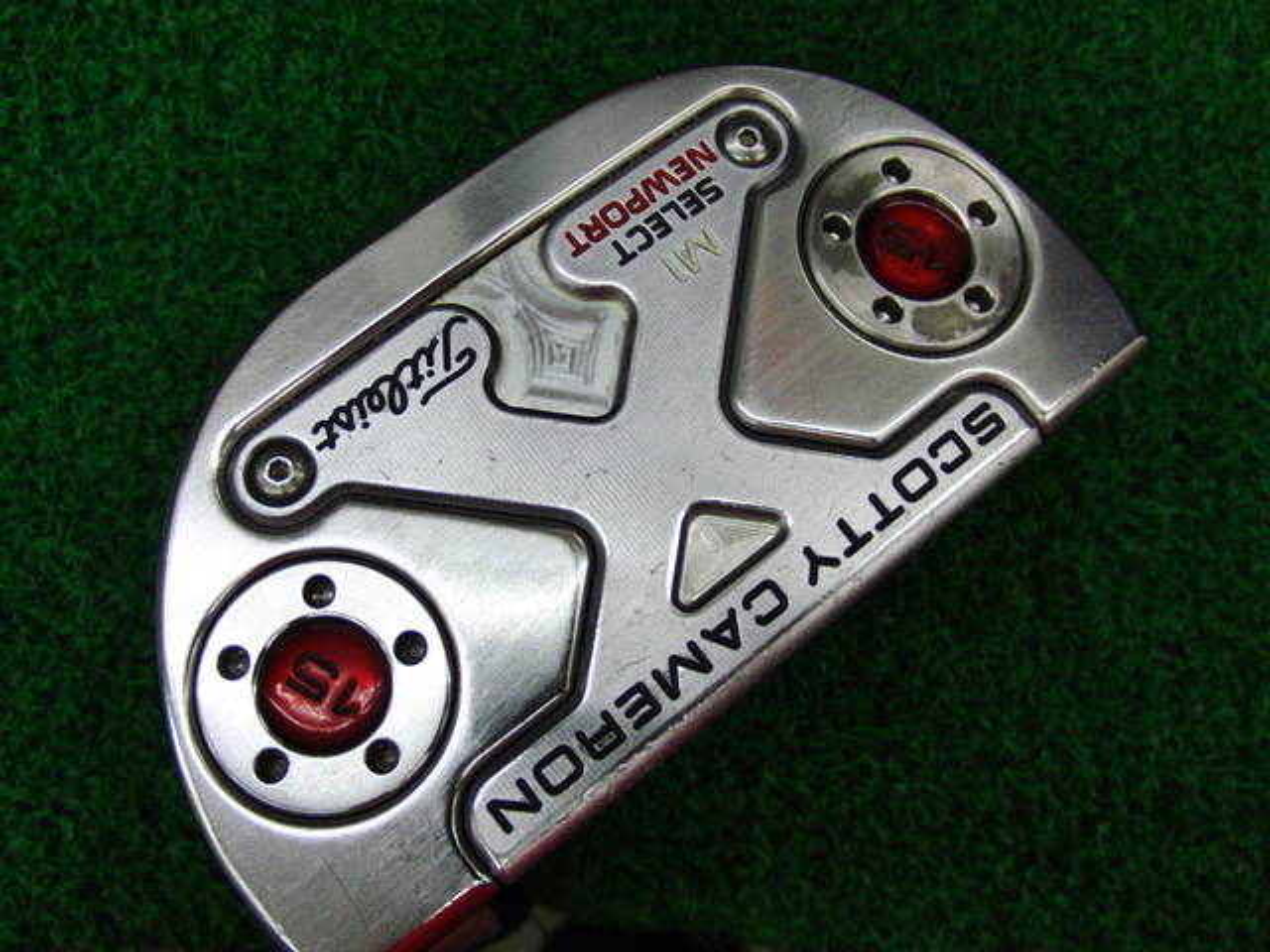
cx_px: 635
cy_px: 476
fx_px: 1357
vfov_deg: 38.7
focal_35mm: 37
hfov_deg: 50.1
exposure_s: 1/80
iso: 160
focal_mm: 6.42
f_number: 3.6
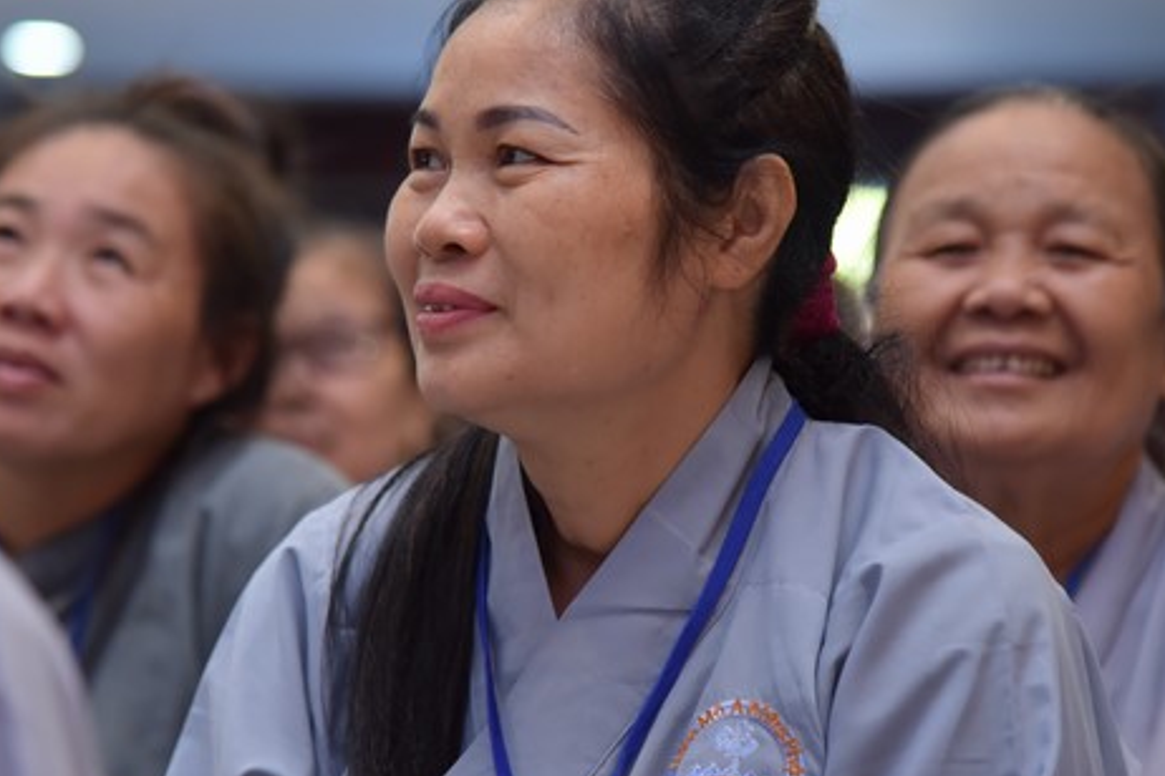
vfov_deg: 8.1
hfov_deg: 12.2
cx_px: 509
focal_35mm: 169
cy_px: 302
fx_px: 5469
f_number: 4
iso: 1250
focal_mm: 120
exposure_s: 1/160
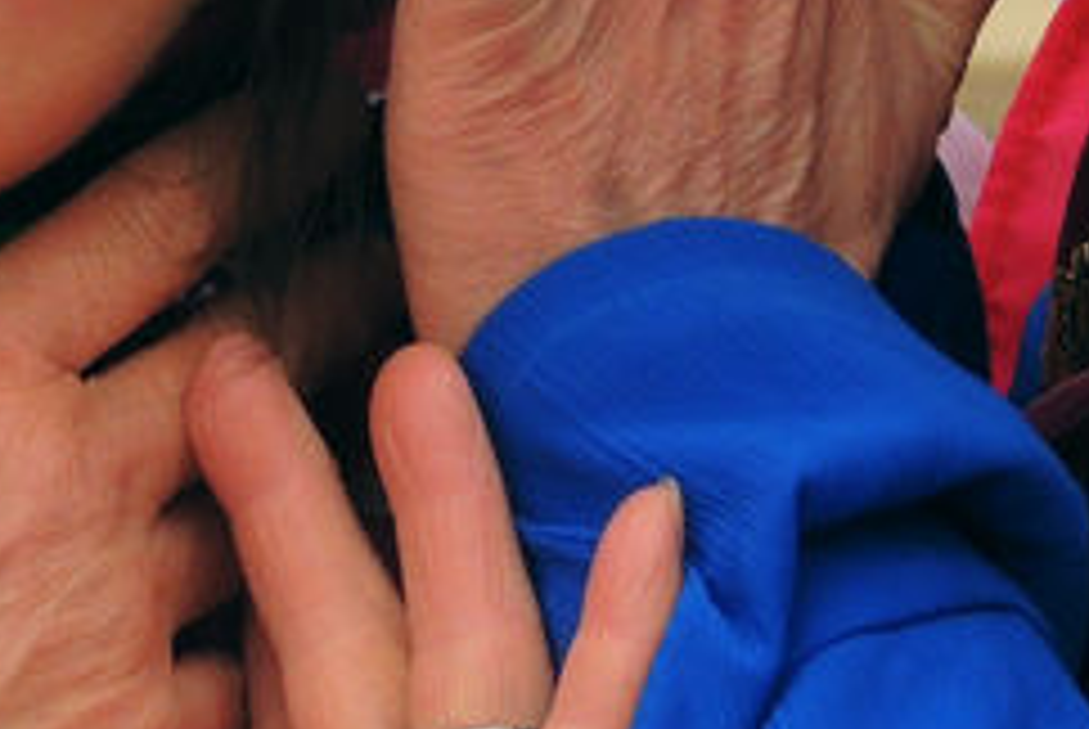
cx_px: 360
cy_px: -189
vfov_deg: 2.2
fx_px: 19292
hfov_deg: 3.2
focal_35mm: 637
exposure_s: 1/125
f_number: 4.4
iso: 280
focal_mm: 25.8
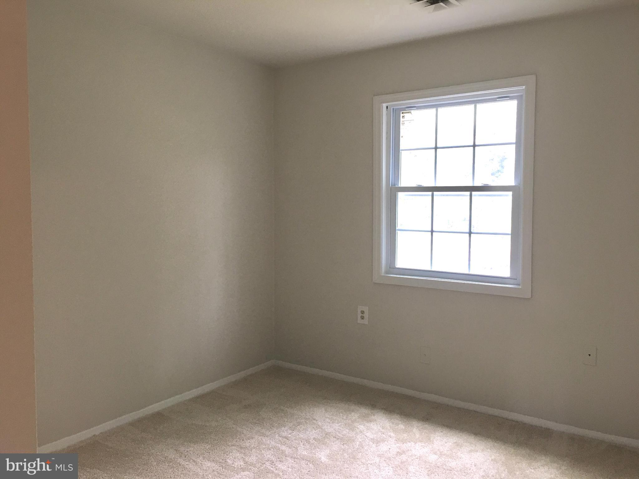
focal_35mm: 29
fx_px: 535
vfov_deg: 48.2
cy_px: 240
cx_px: 320
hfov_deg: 61.7
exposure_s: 1/17
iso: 40
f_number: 2.2
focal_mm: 4.15
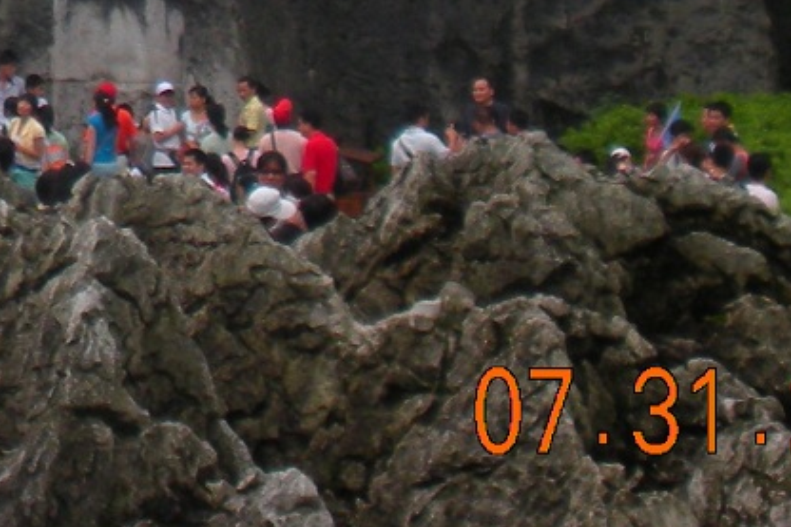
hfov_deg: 8.5
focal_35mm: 234
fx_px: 5139
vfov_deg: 5.7
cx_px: -506
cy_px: -605
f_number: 4.4
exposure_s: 1/290
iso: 64
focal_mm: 9.1
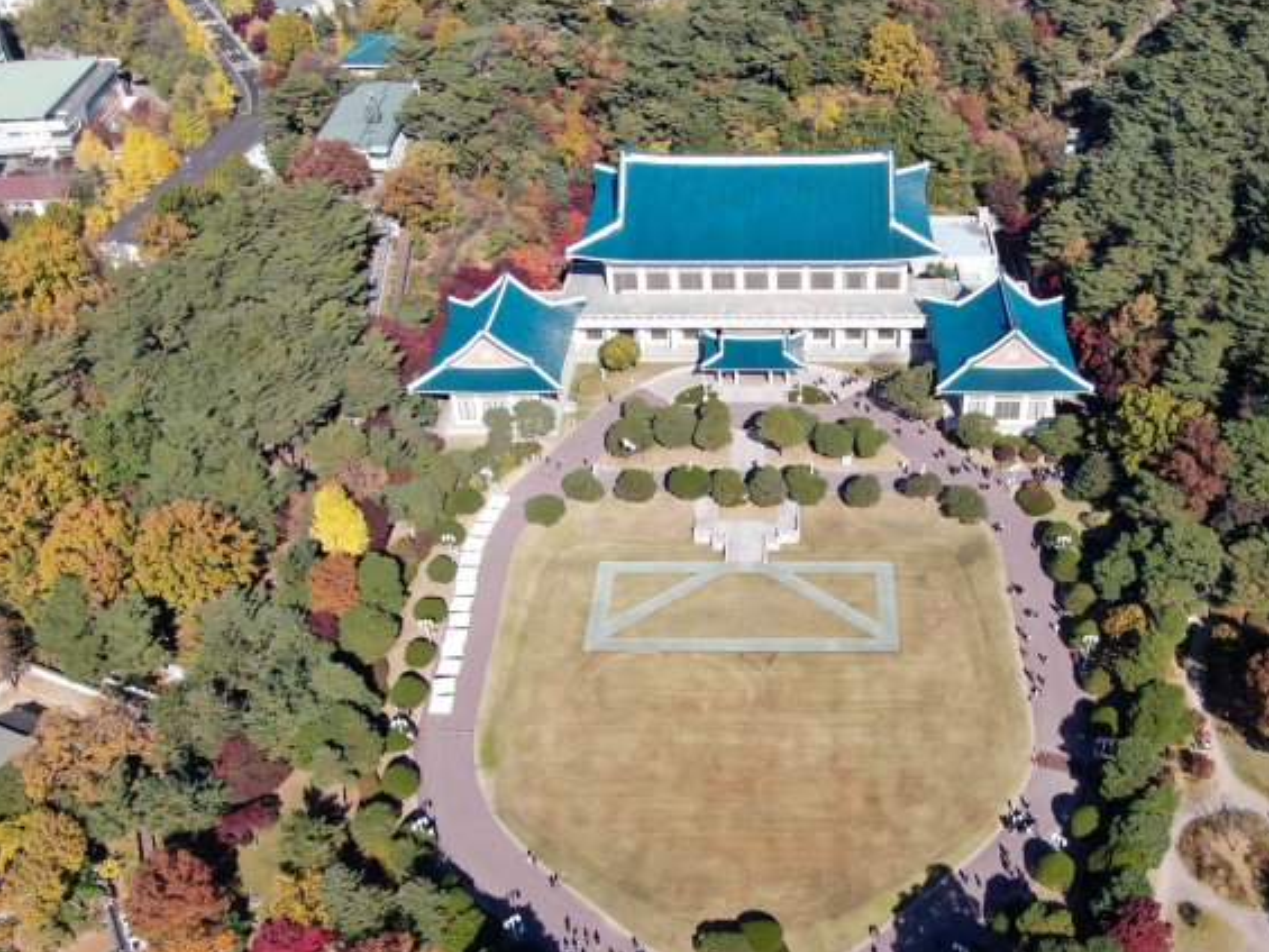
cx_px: 779
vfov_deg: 41.5
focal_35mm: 34
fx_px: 1247
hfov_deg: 53.5
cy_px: 591
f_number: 2.8
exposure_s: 1/800
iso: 100
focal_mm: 4.39
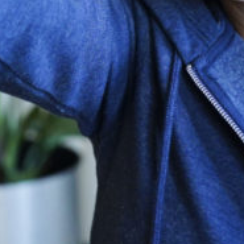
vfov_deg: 9.9
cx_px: 50
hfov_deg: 10.1
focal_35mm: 173
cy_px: -53
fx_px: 1380
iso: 2500
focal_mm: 49
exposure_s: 1/320
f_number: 3.5
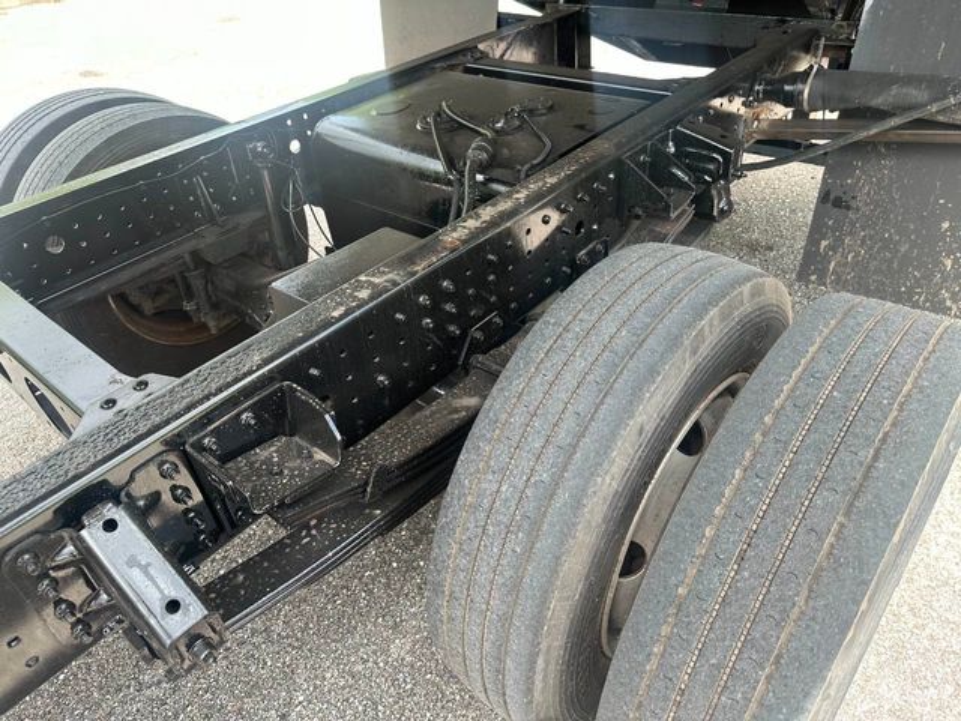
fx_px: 666
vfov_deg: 56.8
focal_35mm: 24
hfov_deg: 71.6
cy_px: 360
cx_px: 480
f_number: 1.78
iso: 80
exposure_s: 1/333
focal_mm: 6.86
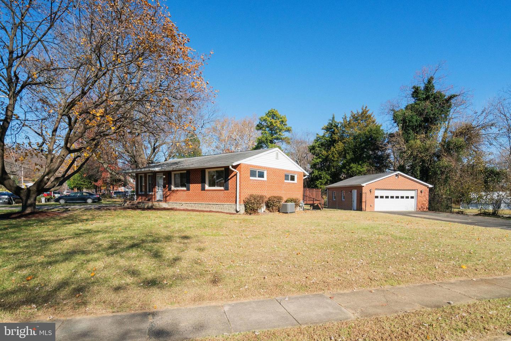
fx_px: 270
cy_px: 170
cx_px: 256
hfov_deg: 86.9
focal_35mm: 19
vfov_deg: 64.6
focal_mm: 19
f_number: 8
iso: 1250
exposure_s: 1/2000
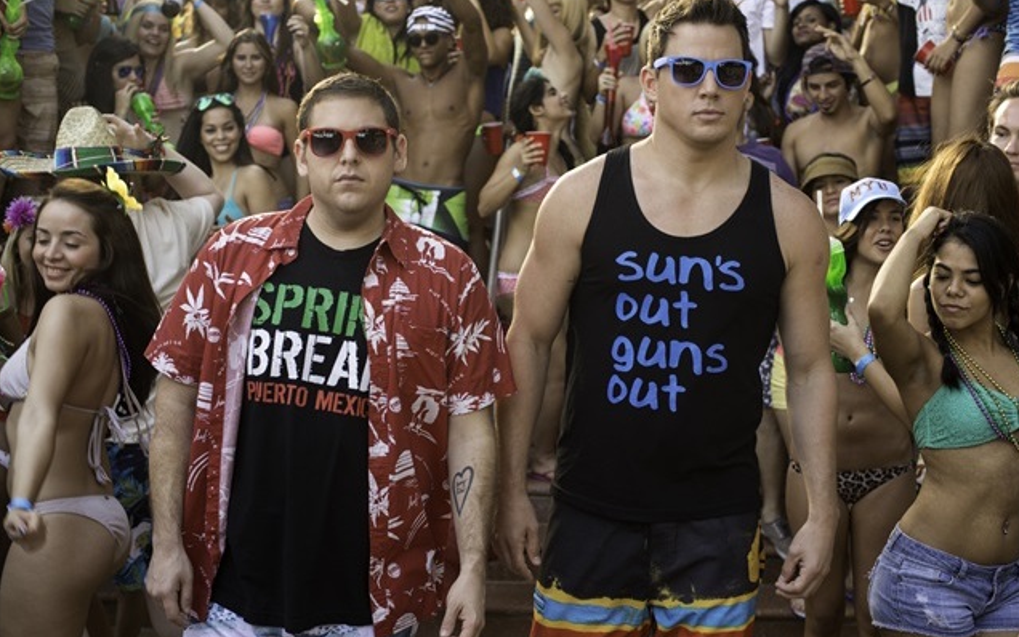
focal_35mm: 52
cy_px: 331
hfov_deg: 38.9
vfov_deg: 24.9
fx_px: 1445
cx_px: 506
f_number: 5
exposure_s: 1/200
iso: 250
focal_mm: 50
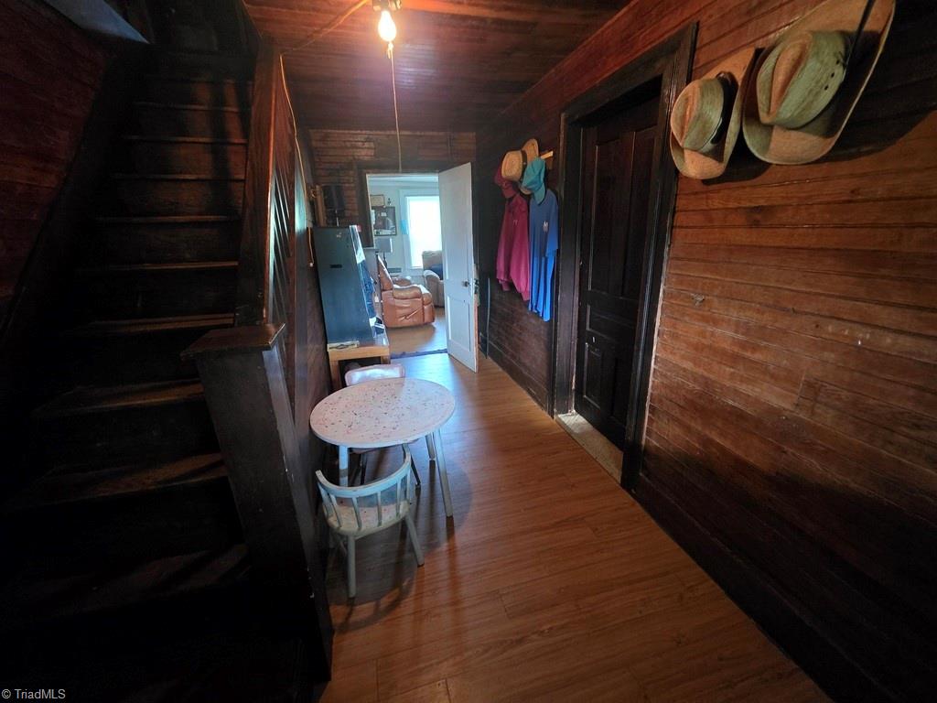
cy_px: 352
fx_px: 352
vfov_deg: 89.9
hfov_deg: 106.2
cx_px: 468
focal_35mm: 13
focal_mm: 2.2
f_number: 1.9
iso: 1000
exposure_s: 1/40
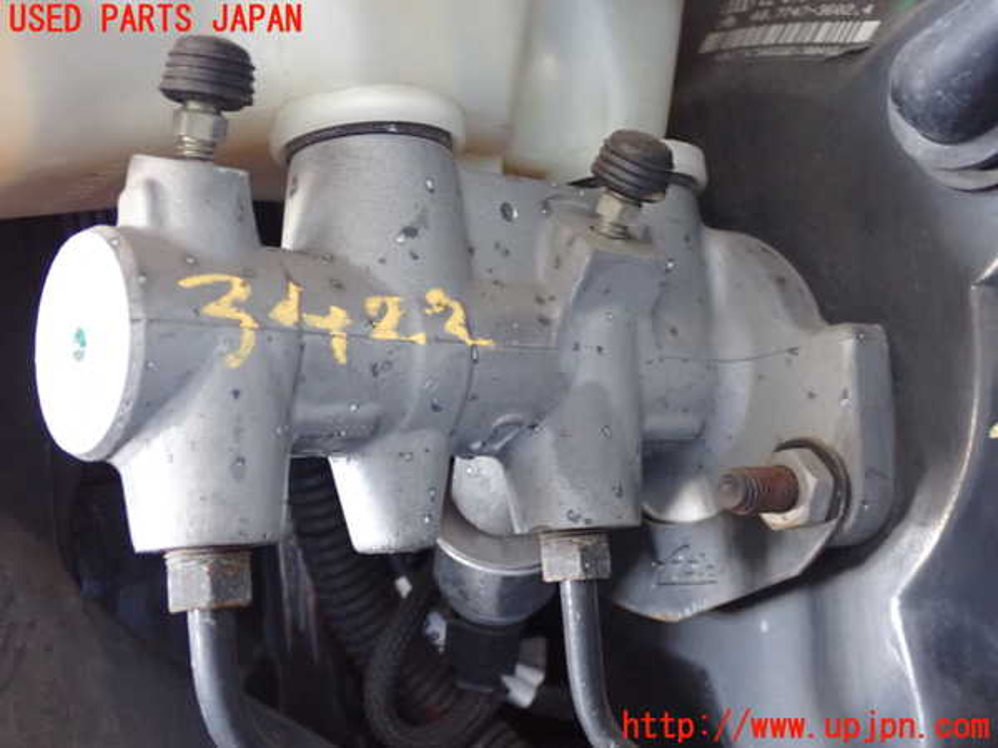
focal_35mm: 47
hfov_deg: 40.4
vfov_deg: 30.9
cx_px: 499
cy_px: 374
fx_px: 1355
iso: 1250
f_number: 3.1
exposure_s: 1/50
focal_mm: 8.4
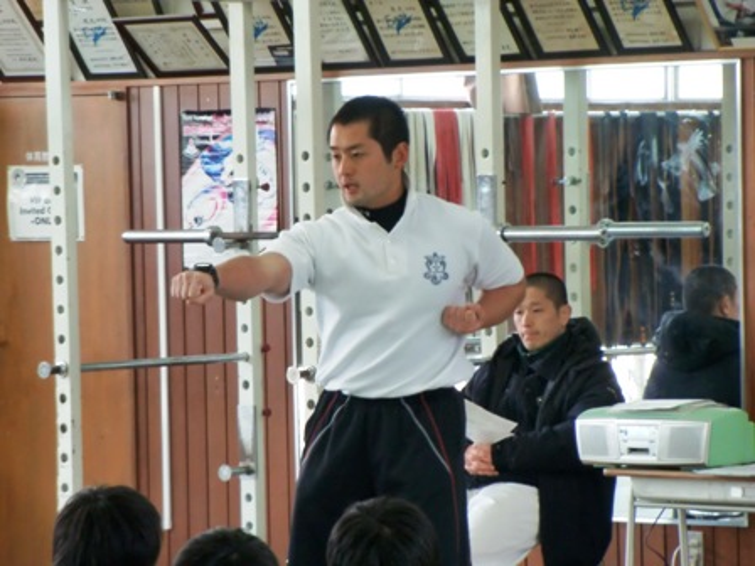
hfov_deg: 9.9
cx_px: 378
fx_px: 4340
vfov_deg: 7.5
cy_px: 283
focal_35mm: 199
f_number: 5.2
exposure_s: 1/25
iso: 400
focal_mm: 35.7
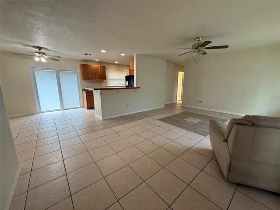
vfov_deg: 85.7
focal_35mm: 14
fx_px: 113
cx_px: 140
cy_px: 105
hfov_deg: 102.1
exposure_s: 1/60
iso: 200
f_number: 2.2
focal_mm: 2.22
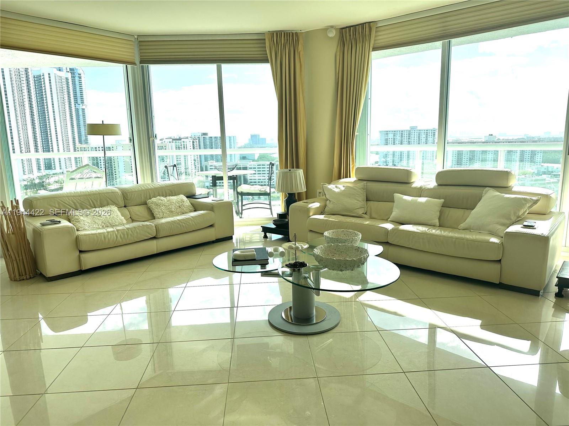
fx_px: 394
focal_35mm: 24
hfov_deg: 71.6
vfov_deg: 56.8
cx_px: 284
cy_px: 213
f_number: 1.78
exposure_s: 1/3861
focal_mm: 6.86
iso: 80
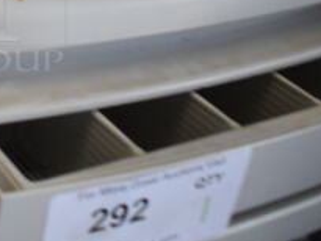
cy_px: -5
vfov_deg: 16.8
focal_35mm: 86
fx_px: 798
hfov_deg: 20.7
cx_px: -97
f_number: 3.8
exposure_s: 1/125
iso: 1000
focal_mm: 20
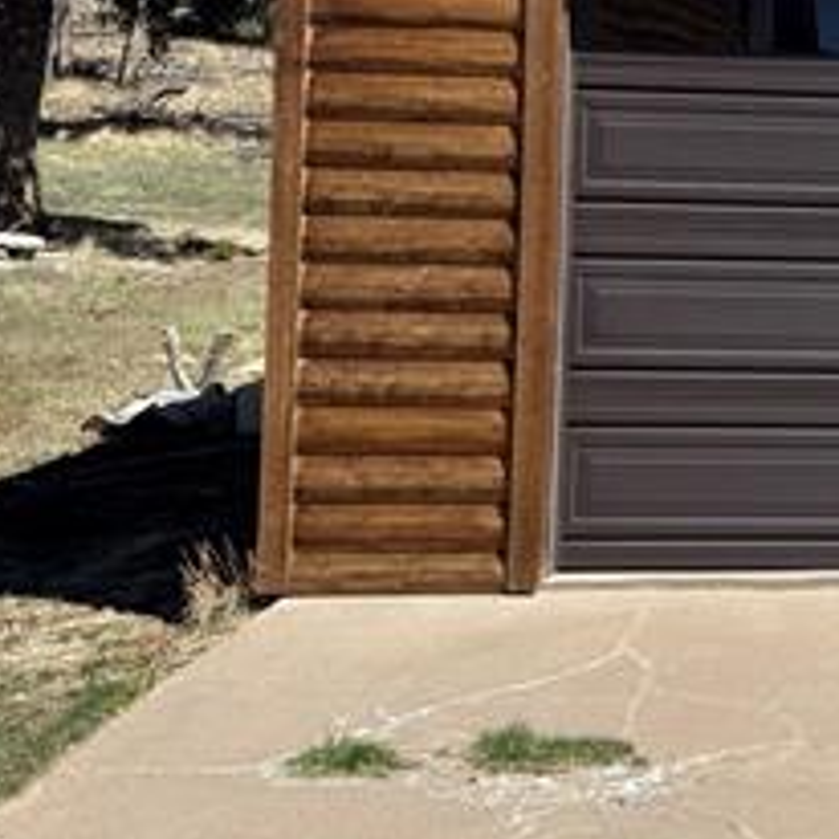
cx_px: 1142
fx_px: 2166
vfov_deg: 21.7
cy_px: 191
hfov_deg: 19.8
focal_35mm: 79
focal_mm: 6.76
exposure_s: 1/4405
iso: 80
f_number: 1.78
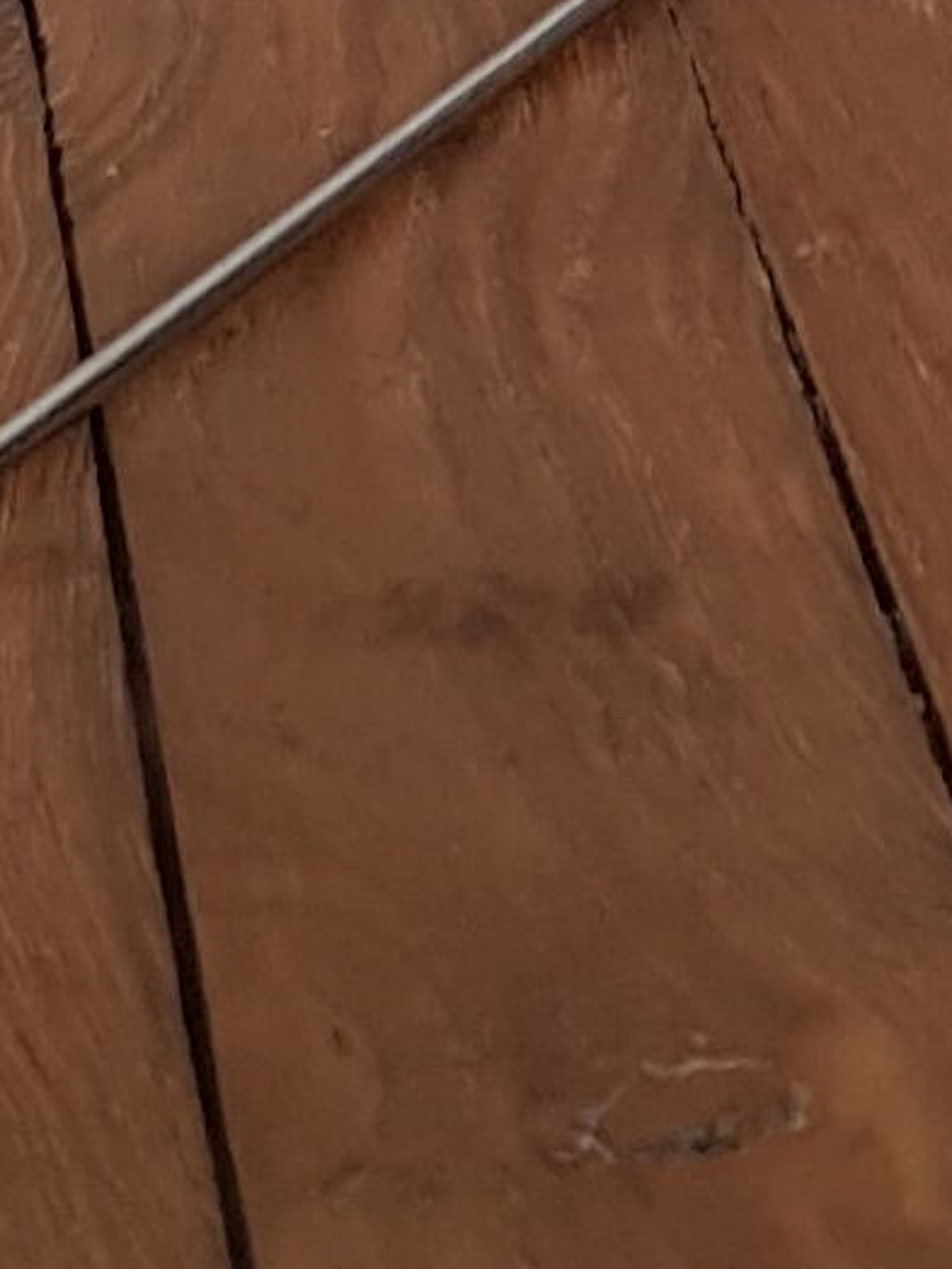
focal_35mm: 200
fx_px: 7334
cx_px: 1097
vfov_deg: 9.0
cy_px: -1741
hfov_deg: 7.4
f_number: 1.7
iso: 64
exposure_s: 1/50
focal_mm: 4.2
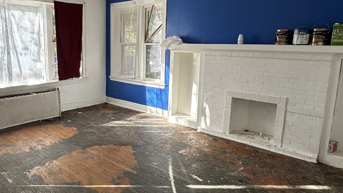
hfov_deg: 65.1
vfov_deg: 40.2
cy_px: 90
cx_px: 128
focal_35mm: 29
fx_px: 264
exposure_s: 1/115
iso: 40
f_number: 2.2
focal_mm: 2.22
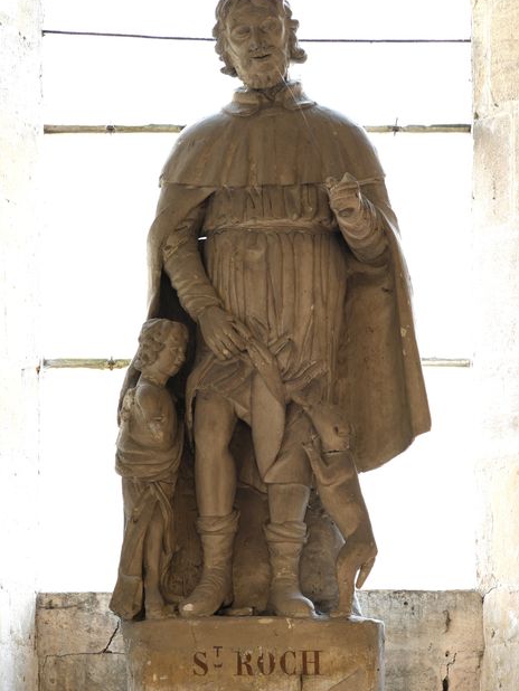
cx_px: 260
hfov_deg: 7.6
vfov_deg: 10.1
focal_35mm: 196
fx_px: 3915
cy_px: 322
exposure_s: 2
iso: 64
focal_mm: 180
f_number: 13
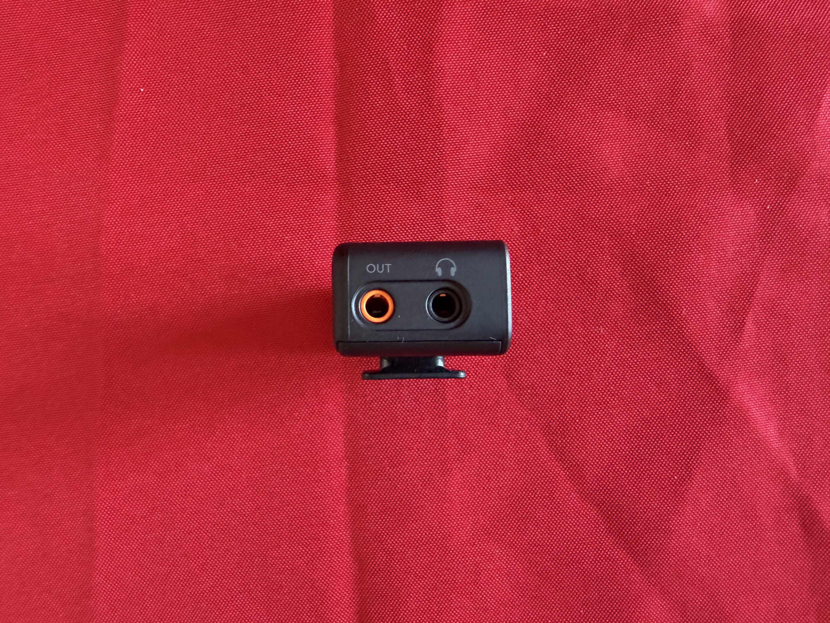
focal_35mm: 24
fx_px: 575
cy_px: 312
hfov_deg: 71.6
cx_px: 415
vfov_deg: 56.8
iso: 800
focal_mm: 2.22
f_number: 2.2
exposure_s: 1/60
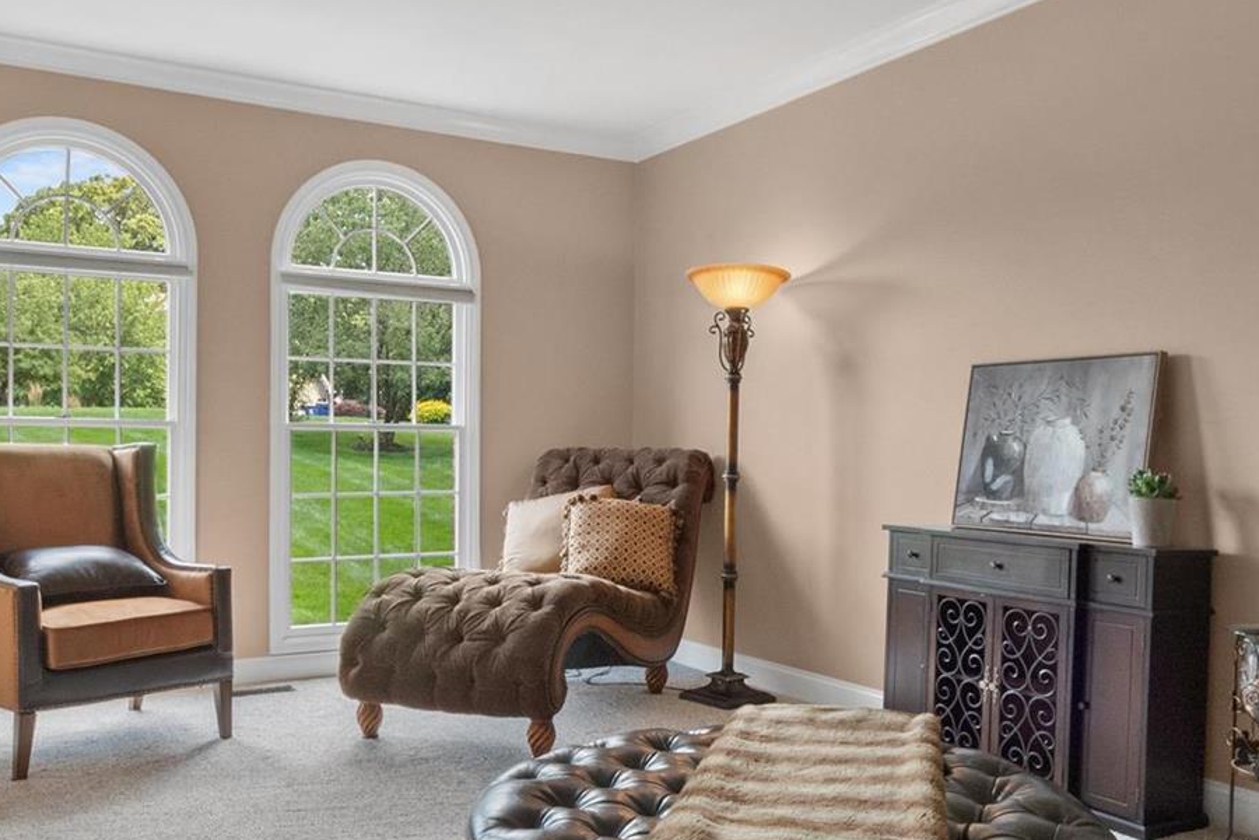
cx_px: 589
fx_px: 1119
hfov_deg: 58.7
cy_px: 462
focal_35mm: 32
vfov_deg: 41.1
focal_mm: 9
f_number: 8
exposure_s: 1/15
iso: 400
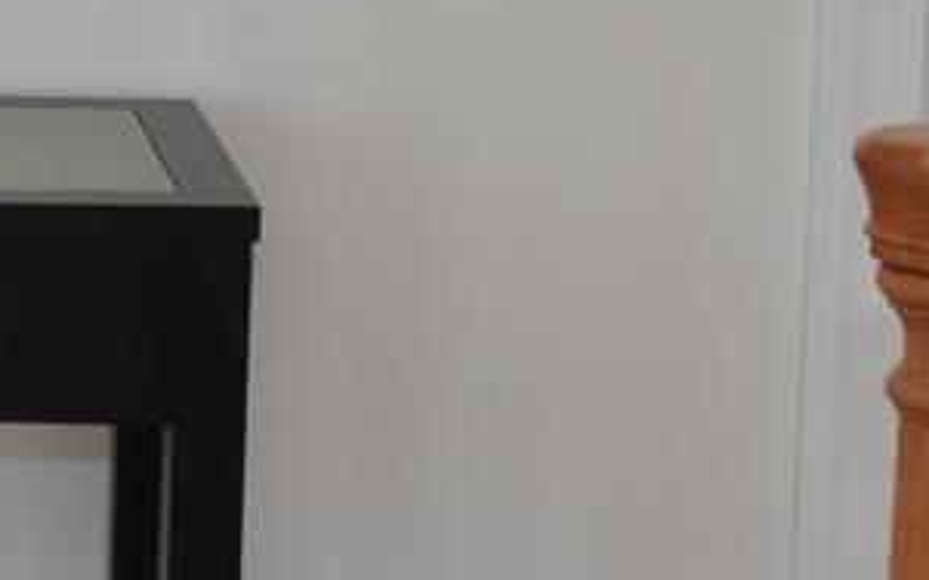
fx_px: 4734
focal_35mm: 187
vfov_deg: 7.0
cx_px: -870
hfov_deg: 10.4
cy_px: -160
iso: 400
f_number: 5
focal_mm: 18
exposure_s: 1/100
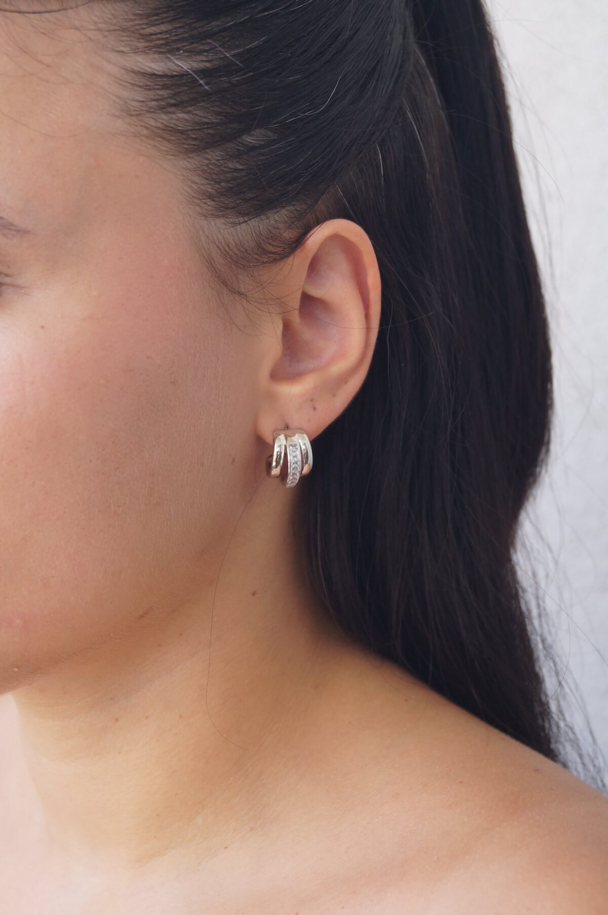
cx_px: 304
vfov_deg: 30.1
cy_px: 458
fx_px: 1701
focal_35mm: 67
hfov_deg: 20.3
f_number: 5.6
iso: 400
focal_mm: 45
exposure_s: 1/160
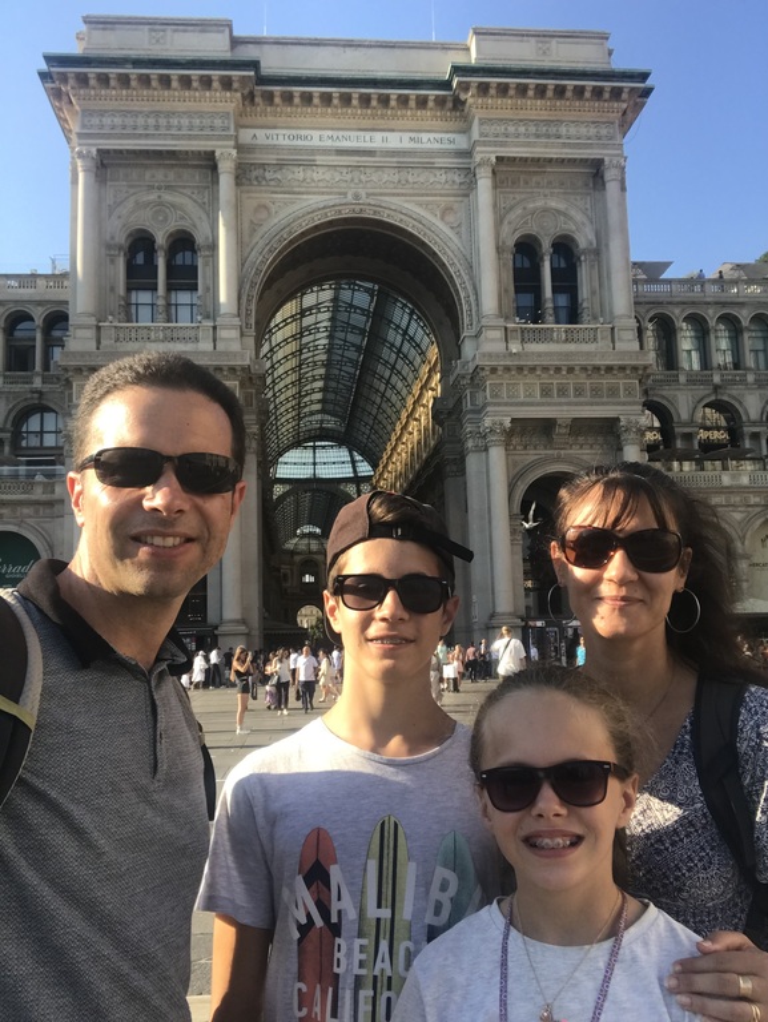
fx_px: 946
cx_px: 384
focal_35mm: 32
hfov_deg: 44.2
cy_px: 511
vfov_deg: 56.8
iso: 25
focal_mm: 2.87
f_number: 2.2
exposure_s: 1/426
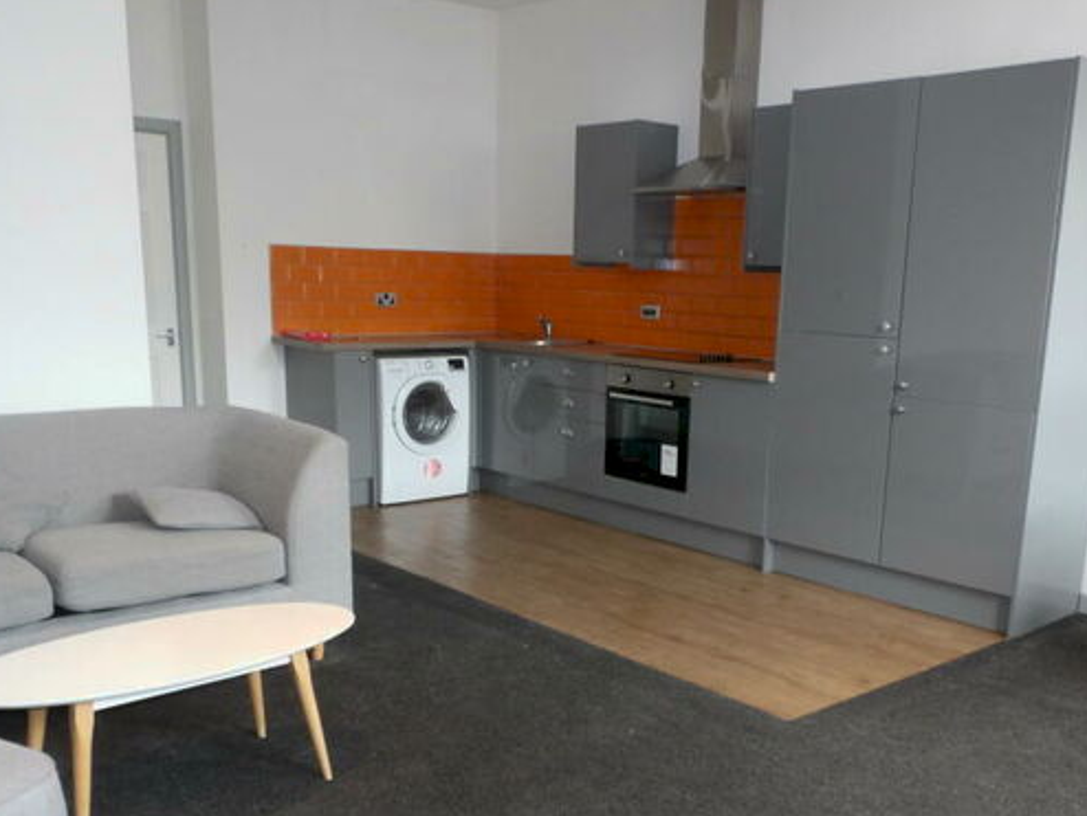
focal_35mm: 34
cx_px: 601
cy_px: 553
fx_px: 1068
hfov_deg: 53.8
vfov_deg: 41.2
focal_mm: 4.3
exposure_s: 1/15
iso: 200
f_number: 4.1
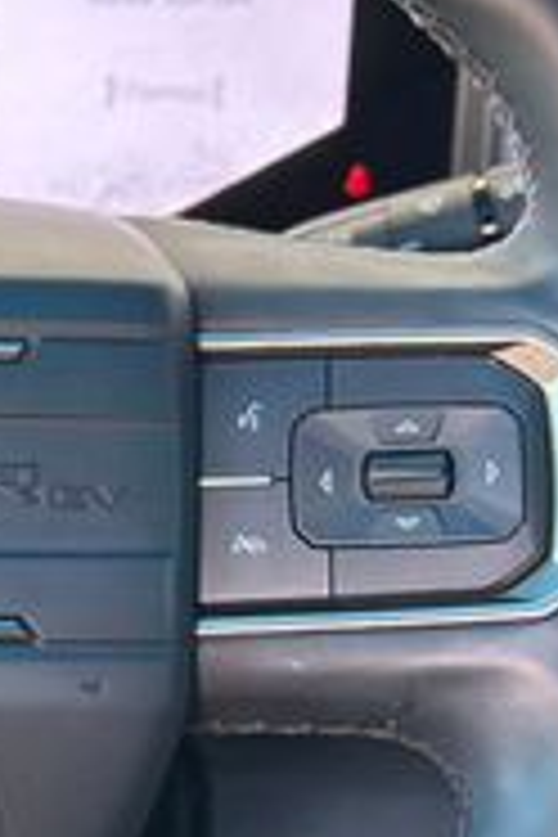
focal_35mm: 172
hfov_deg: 7.8
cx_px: -320
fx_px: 3999
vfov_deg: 11.9
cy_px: 522
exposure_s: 1/159
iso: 64
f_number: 1.78
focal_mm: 6.86
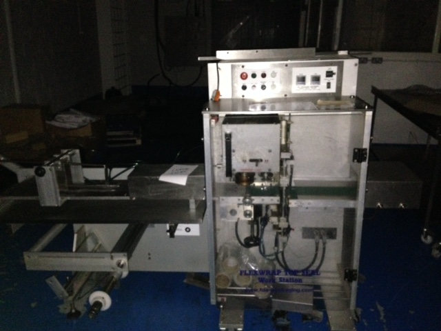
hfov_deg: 55.4
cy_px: 166
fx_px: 420
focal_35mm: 33
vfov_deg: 42.9
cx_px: 220
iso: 640
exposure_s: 1/16
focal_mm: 4.12
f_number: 2.4
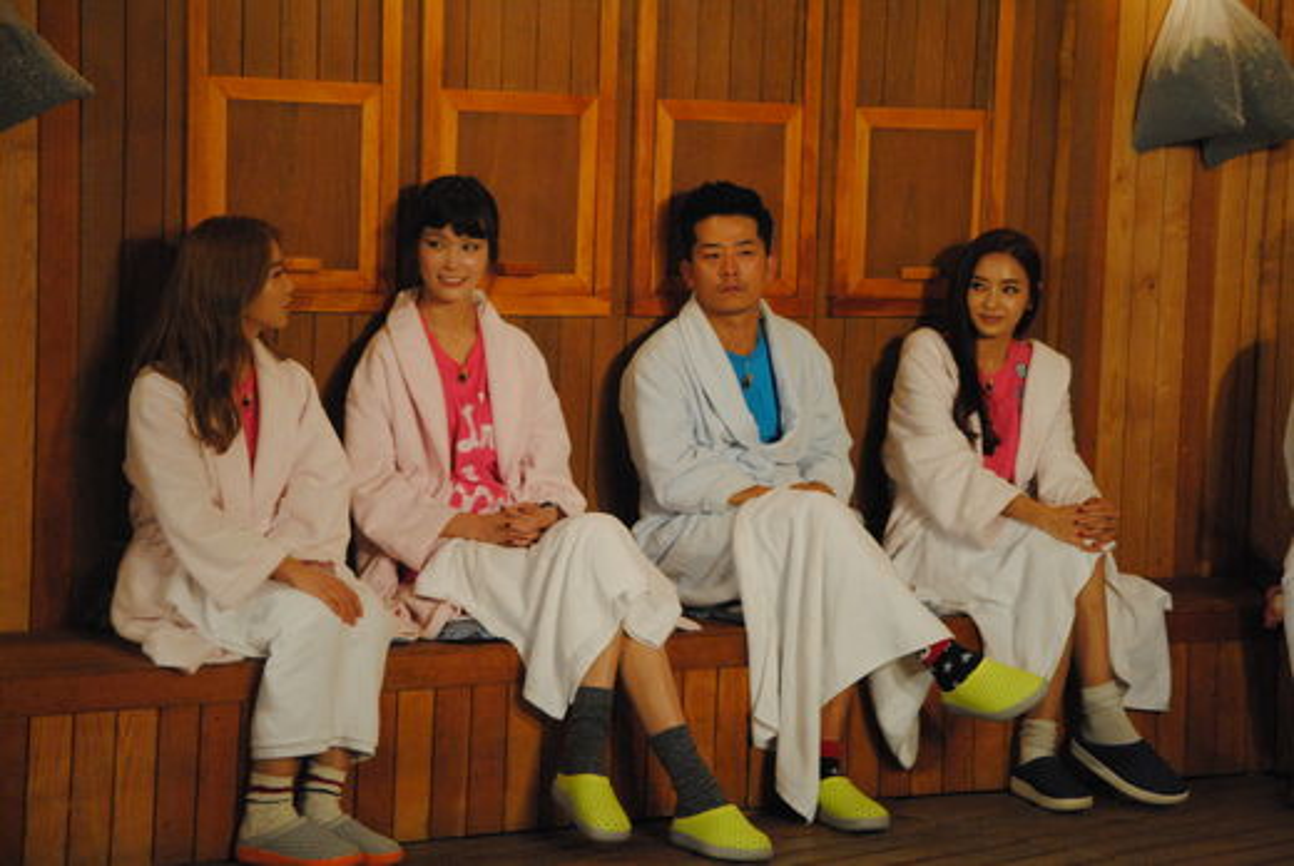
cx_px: 647
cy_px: 433
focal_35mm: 112
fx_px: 4048
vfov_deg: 12.2
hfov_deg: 18.2
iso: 1600
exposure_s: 1/80
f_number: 5.3
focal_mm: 75
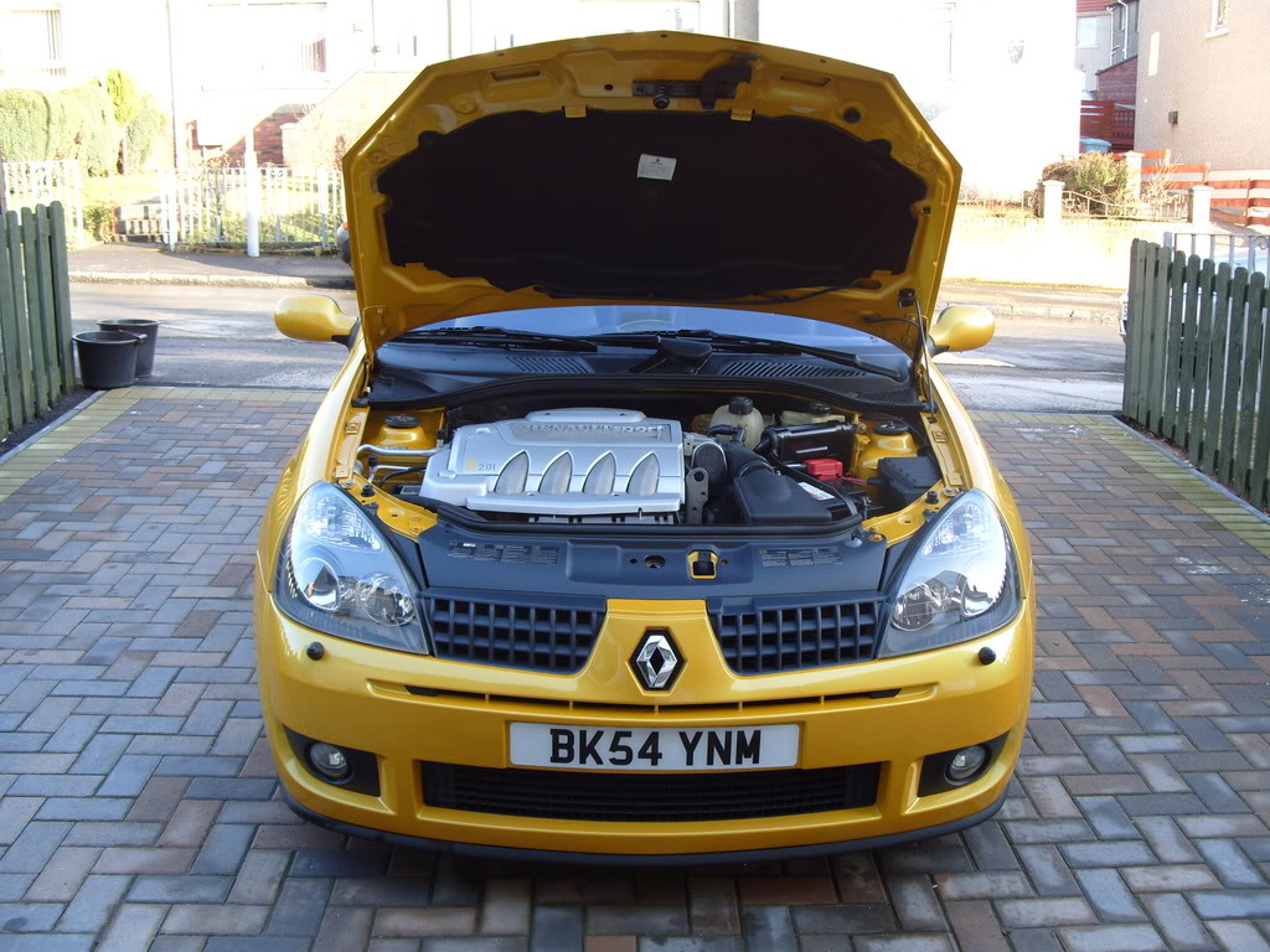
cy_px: 476
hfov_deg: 52.6
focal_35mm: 35
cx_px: 635
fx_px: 1284
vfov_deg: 40.7
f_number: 3.1
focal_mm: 7.8
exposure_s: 1/90
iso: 80
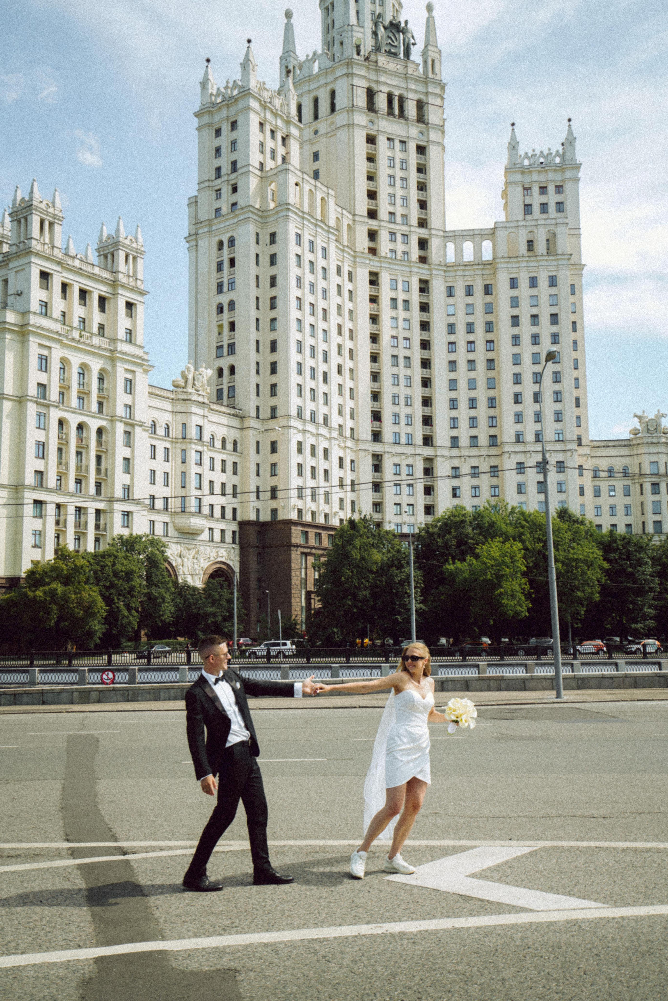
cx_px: 334
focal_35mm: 35
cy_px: 500
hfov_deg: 37.9
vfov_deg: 54.4
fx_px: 974
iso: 125
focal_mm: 35
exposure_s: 1/500
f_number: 4
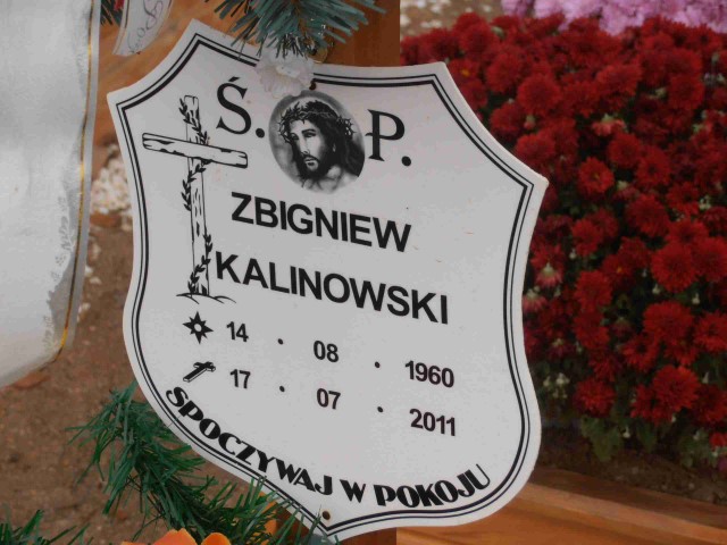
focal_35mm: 138
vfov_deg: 10.7
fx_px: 2898
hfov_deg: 14.3
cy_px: 272
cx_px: 364
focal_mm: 24.39
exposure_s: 1/250
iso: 80
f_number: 5.8
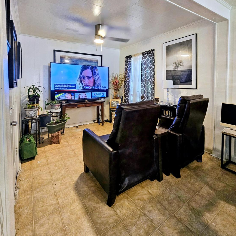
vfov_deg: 85.3
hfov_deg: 87.4
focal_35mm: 16
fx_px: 123
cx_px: 115
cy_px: 85
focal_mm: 2.2
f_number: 2.2
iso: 400
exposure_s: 1/60
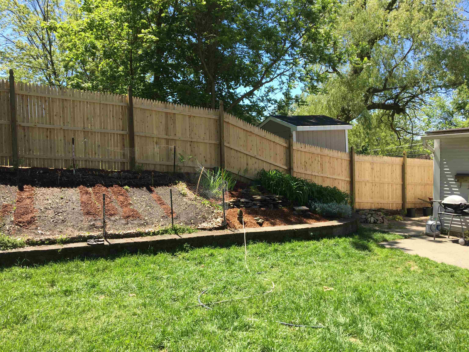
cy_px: 176
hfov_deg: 61.7
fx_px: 393
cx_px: 234
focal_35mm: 29
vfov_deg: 48.2
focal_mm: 4.15
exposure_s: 1/620
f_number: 2.2
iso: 25
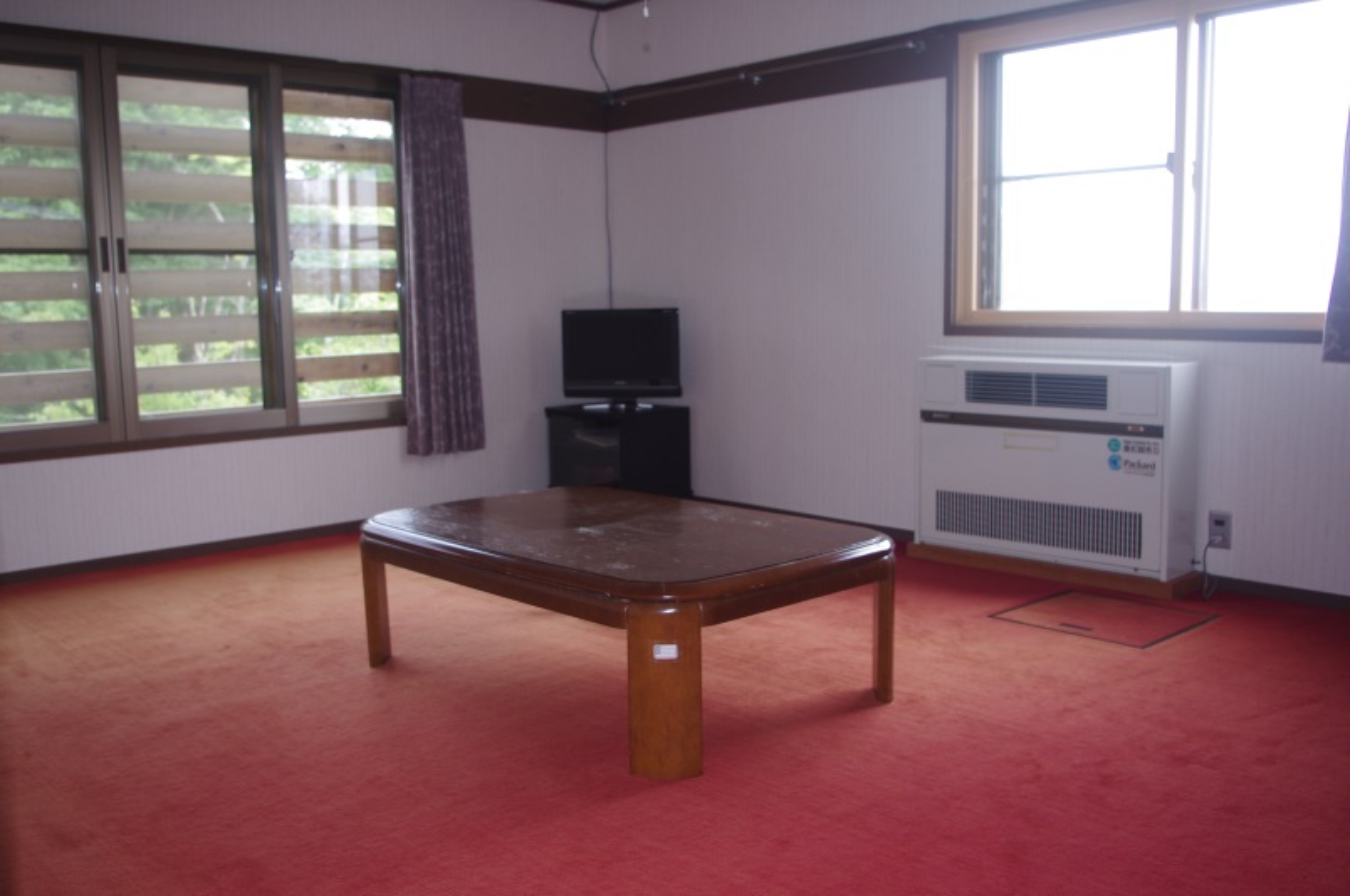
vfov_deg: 42.2
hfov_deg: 60.3
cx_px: 675
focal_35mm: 31
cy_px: 448
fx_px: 1161
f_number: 4
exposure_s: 1/40
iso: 200
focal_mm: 21.25
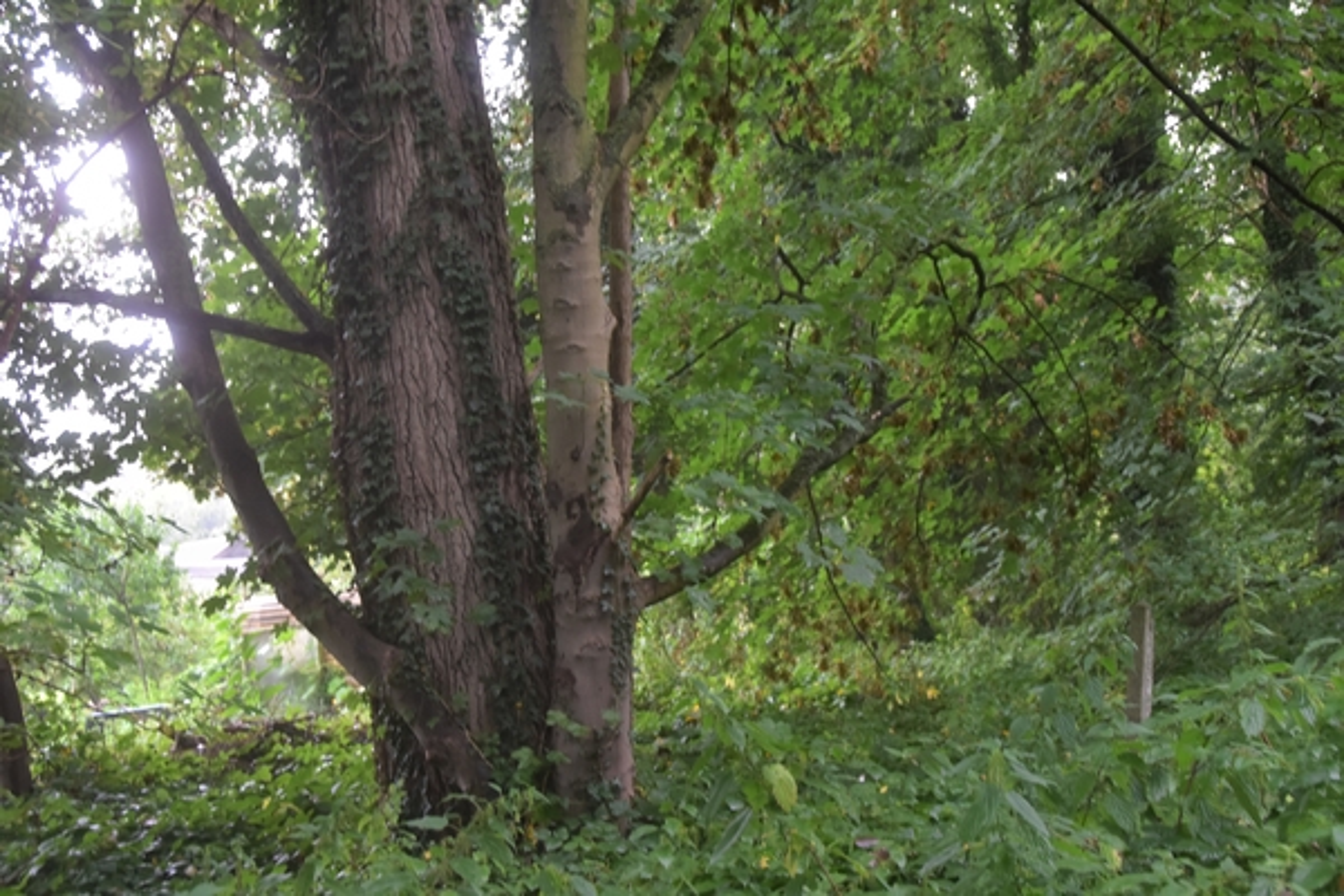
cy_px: 448
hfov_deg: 33.4
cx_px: 672
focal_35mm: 60
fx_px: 2240
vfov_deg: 22.6
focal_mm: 40
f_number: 6.3
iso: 800
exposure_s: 1/15
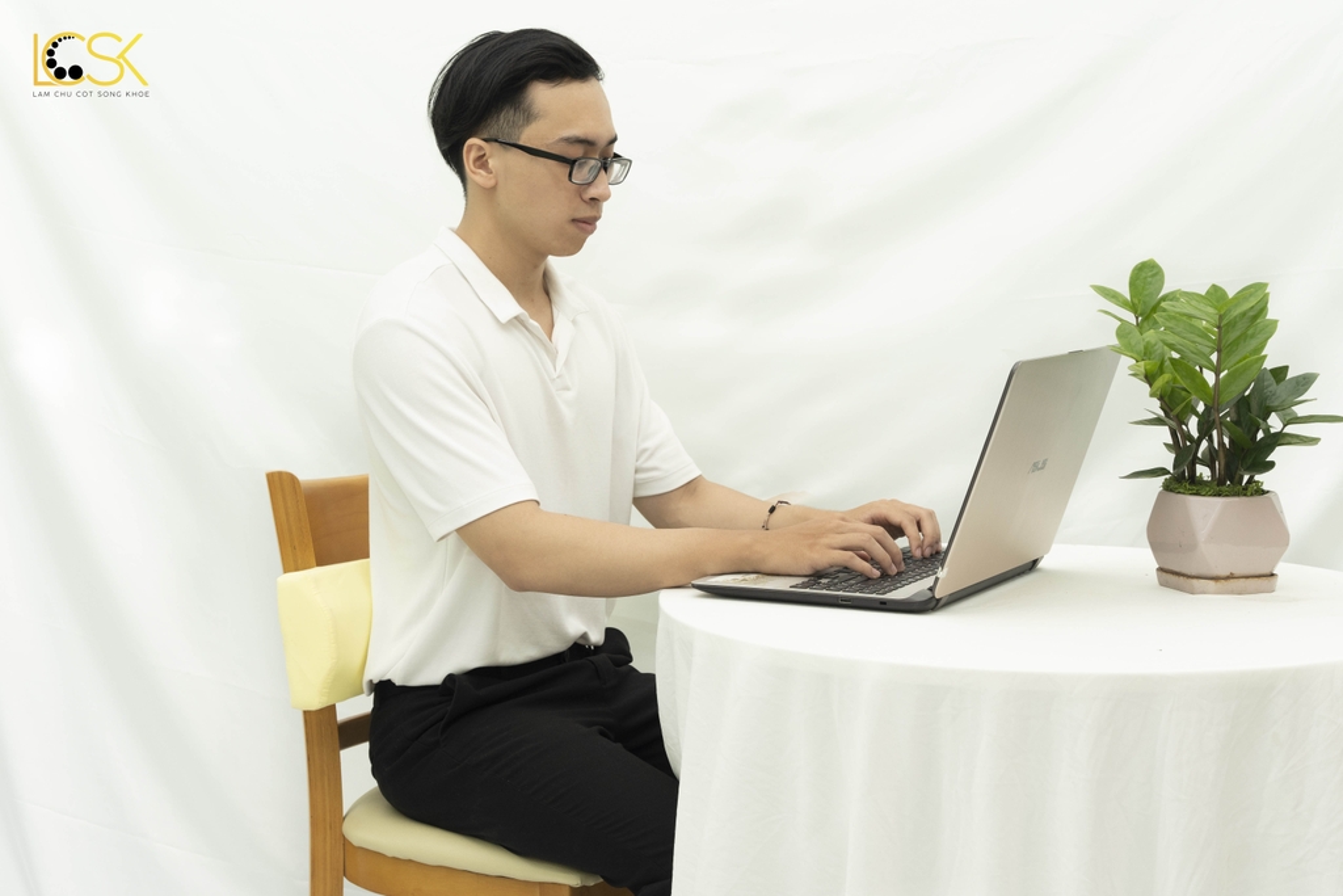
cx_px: 672
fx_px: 2130
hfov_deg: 35.0
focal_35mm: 57
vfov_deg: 23.7
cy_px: 448
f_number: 8
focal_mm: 57.1
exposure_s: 1/160
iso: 1000
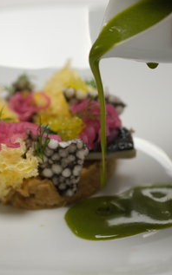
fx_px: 1043
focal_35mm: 139
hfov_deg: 9.4
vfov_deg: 15.0
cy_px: 137
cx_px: 62
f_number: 2.4
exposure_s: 1/90
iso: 160
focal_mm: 60
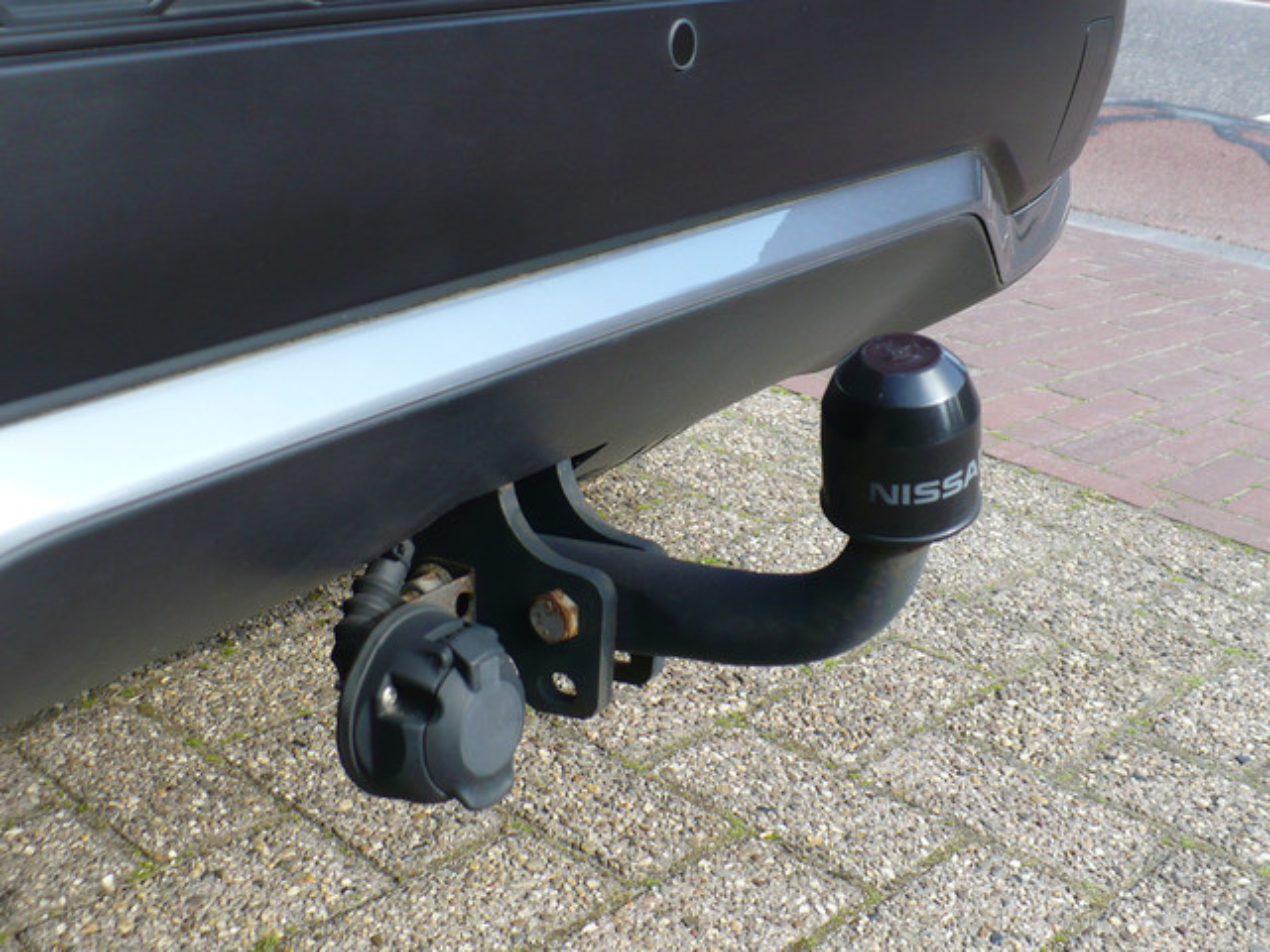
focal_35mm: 46
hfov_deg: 41.2
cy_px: 476
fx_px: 1688
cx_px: 635
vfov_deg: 31.5
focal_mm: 6.1
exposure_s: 1/320
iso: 100
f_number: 2.8
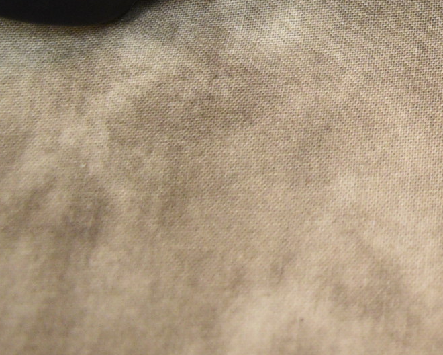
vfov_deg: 12.2
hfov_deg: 14.6
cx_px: 811
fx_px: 1508
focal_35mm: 115
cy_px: -306
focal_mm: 18
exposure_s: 1/60
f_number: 5
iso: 800
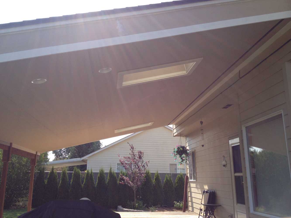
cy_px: 109
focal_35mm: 35
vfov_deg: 40.7
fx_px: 294
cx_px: 146
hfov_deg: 52.6
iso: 64
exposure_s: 1/812
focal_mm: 4.28
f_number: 2.4
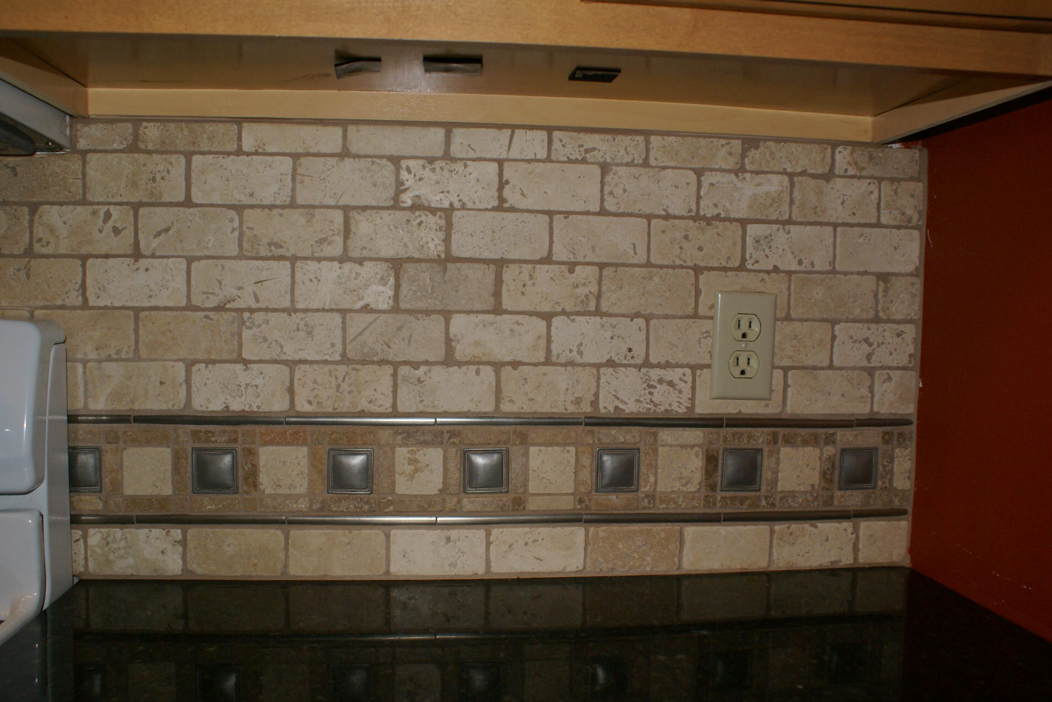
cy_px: 351
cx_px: 526
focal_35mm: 30
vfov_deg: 43.6
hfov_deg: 61.9
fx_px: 877
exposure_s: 1/60
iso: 400
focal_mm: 20
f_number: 5.6
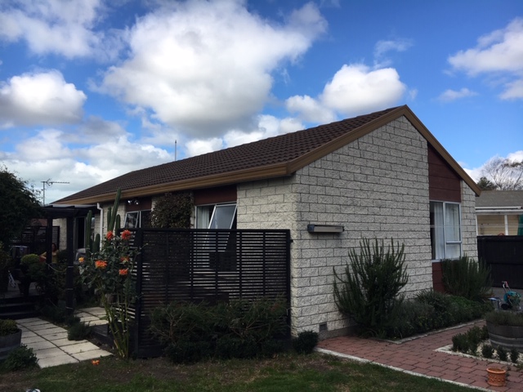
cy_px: 196
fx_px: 438
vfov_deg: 48.2
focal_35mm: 29
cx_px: 262
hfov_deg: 61.7
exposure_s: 1/1399
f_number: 2.2
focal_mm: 4.15
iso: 25
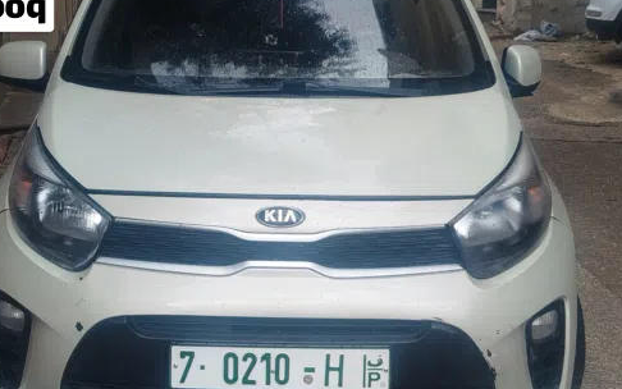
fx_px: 1136
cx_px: 247
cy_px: 216
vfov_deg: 19.4
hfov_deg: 30.5
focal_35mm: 67
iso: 50
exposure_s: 1/303
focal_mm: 5.31
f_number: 1.7
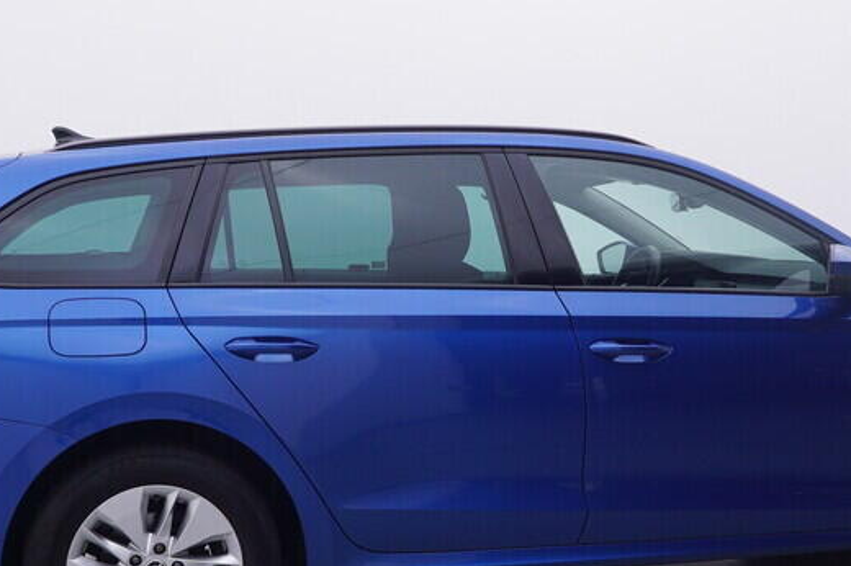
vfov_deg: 21.6
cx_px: 501
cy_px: 391
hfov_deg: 32.1
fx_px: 1474
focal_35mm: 62
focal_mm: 15
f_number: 5
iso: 200
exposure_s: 1/80
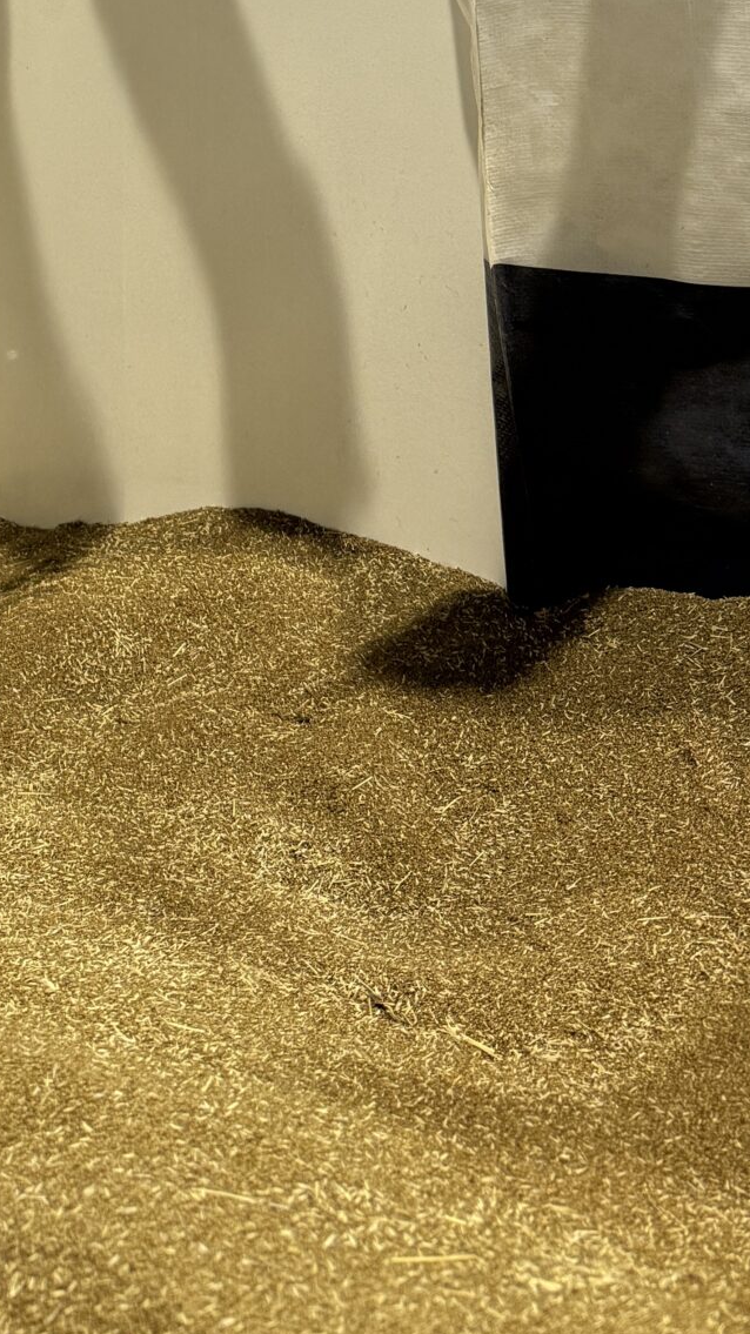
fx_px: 2087
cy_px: -99
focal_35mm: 59
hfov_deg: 19.8
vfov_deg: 31.8
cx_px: 26
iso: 250
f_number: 1.78
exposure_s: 1/100
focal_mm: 6.76
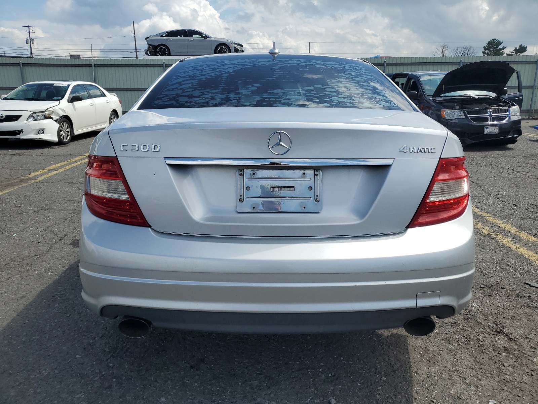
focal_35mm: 26
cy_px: 202
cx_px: 269
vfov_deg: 53.1
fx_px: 404
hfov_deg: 67.3
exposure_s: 1/5000
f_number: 1.5
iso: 50
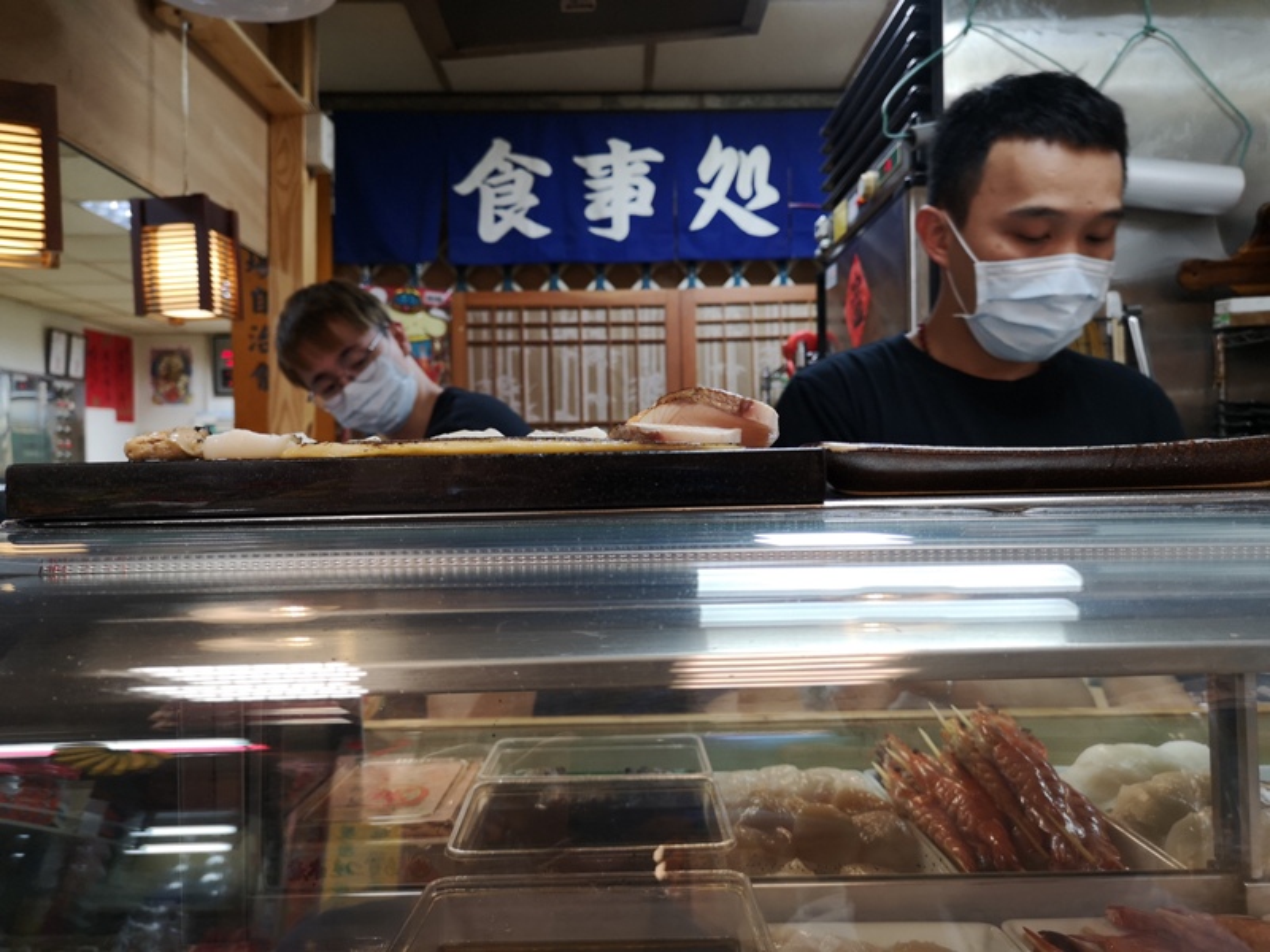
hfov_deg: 65.3
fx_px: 991
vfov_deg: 51.4
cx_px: 635
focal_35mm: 27
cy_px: 476
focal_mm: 3.95
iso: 125
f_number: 1.8
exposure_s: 1/60
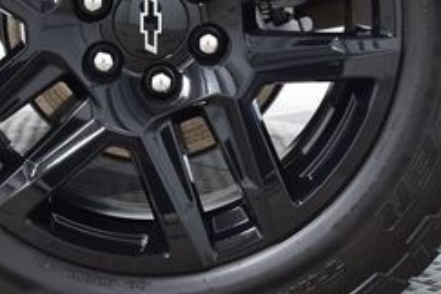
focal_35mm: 95
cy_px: 5
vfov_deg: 14.2
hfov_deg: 21.4
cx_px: 145
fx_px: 1164
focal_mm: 24
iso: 1600
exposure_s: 1/15
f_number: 5.6
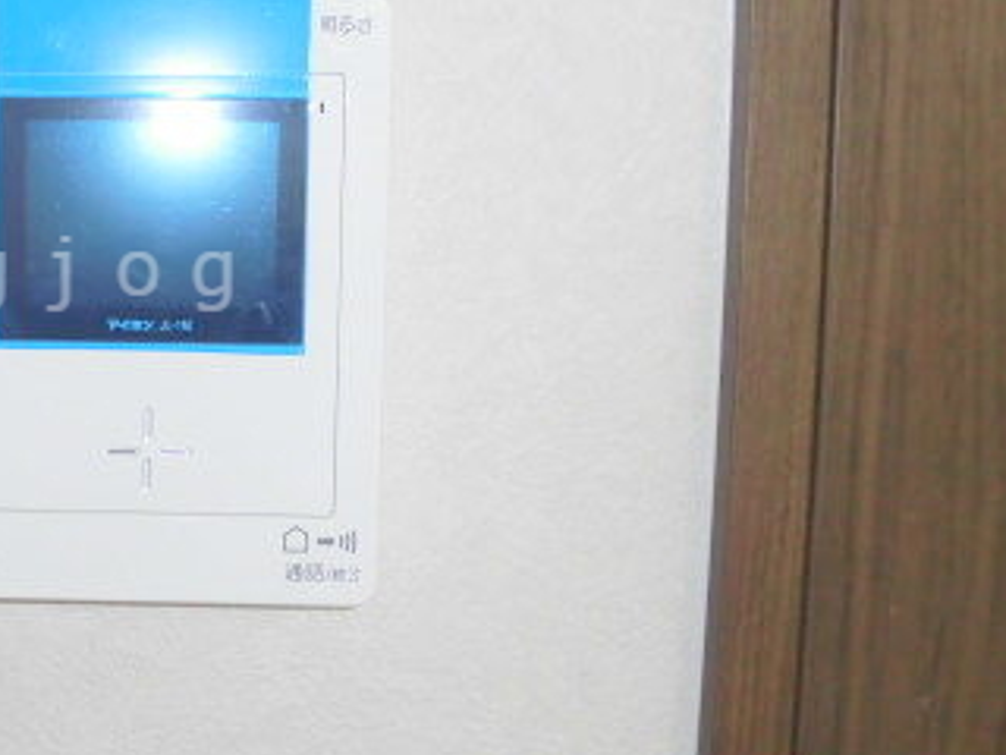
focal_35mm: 48
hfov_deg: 36.3
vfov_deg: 30.1
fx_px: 1395
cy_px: 274
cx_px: 35
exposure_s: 1/50
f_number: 3.1
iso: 100
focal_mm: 4.3
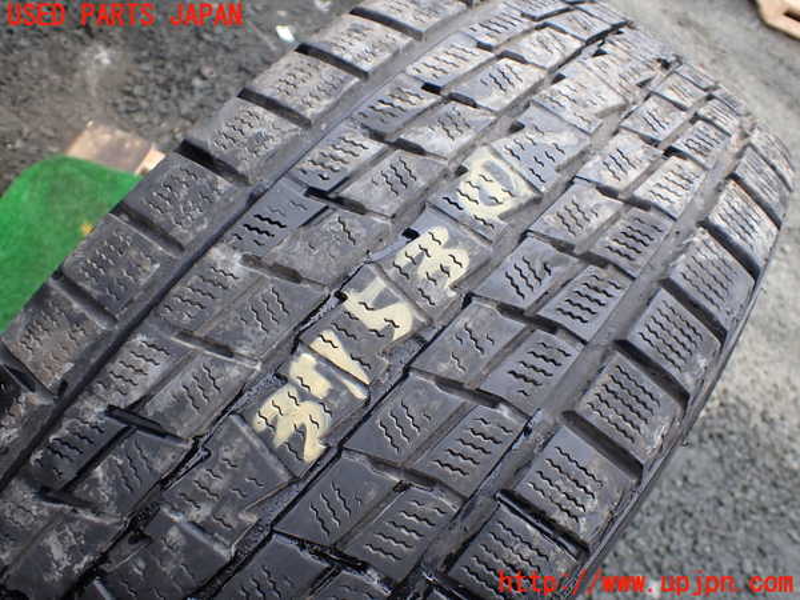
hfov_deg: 60.0
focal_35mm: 30
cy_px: 300
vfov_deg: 46.8
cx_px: 400
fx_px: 693
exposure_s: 1/125
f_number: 2.3
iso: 160
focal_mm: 5.4
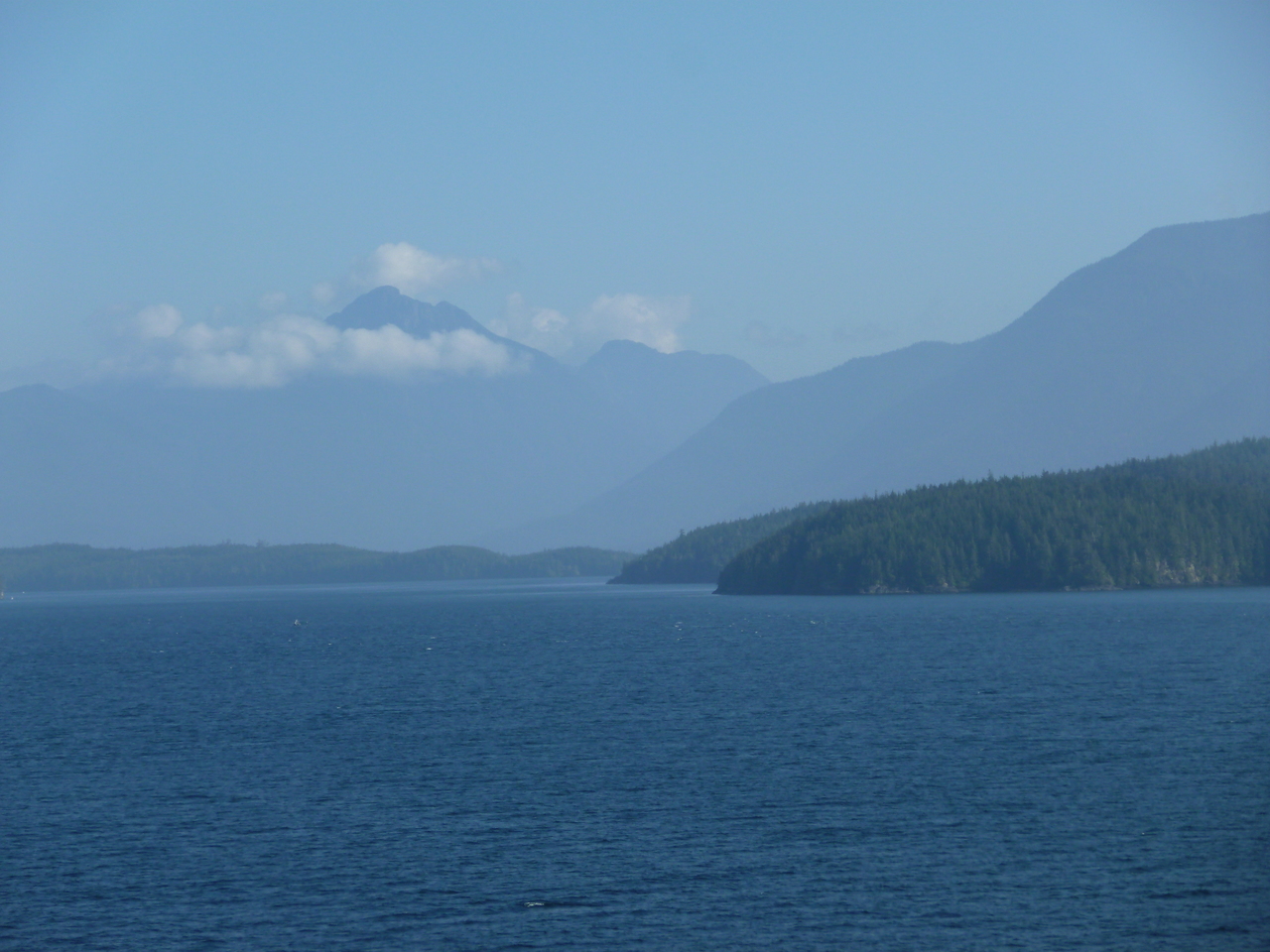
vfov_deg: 14.1
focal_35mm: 105
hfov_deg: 18.7
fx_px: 3852
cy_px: 476
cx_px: 635
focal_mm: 18.8
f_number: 5.2
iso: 80
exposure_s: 1/400
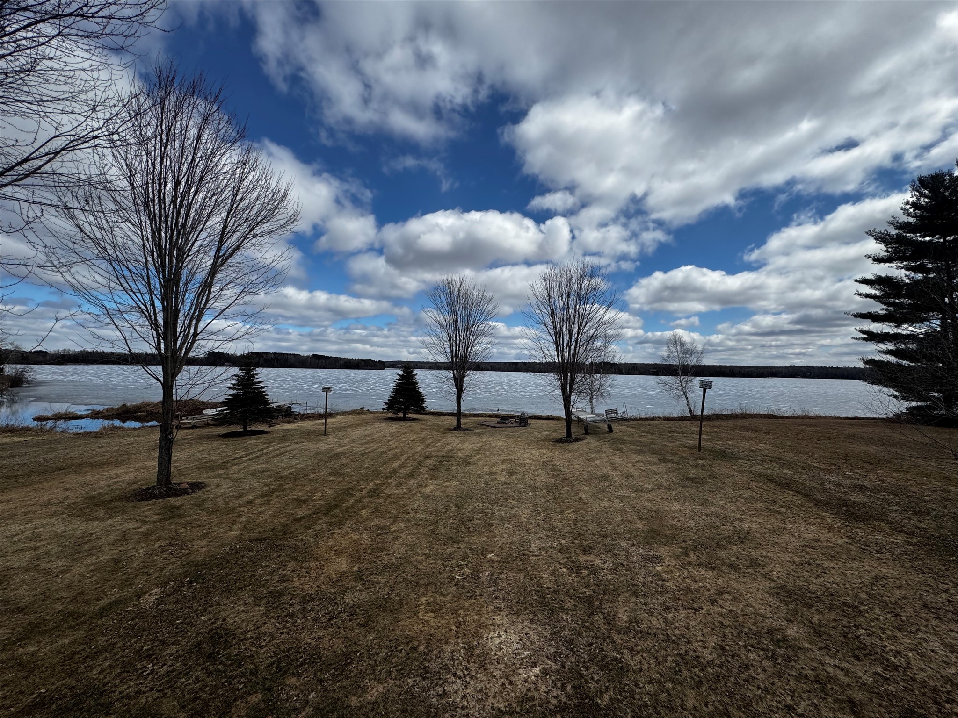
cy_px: 359
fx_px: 387
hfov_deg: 102.1
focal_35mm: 14
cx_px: 479
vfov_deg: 85.7
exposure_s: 1/4132
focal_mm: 2.22
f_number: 2.2
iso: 50
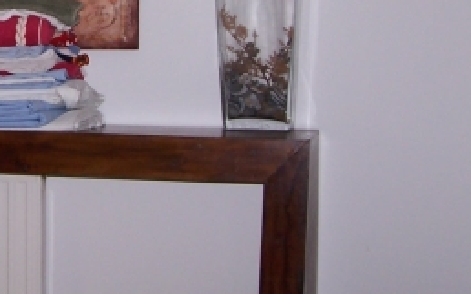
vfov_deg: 12.9
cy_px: -18
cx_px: 20
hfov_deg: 20.3
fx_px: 1283
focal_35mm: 100
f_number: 2.8
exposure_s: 1/60
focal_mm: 6.3
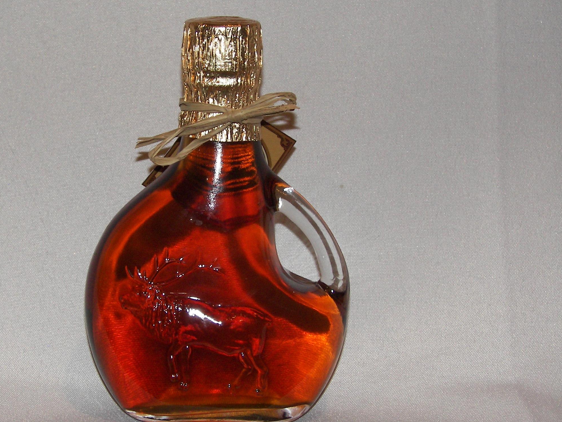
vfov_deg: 13.3
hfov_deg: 17.7
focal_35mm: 111
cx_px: 202
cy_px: 219
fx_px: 1802
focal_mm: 14.1
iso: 100
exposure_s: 1/40
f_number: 2.8
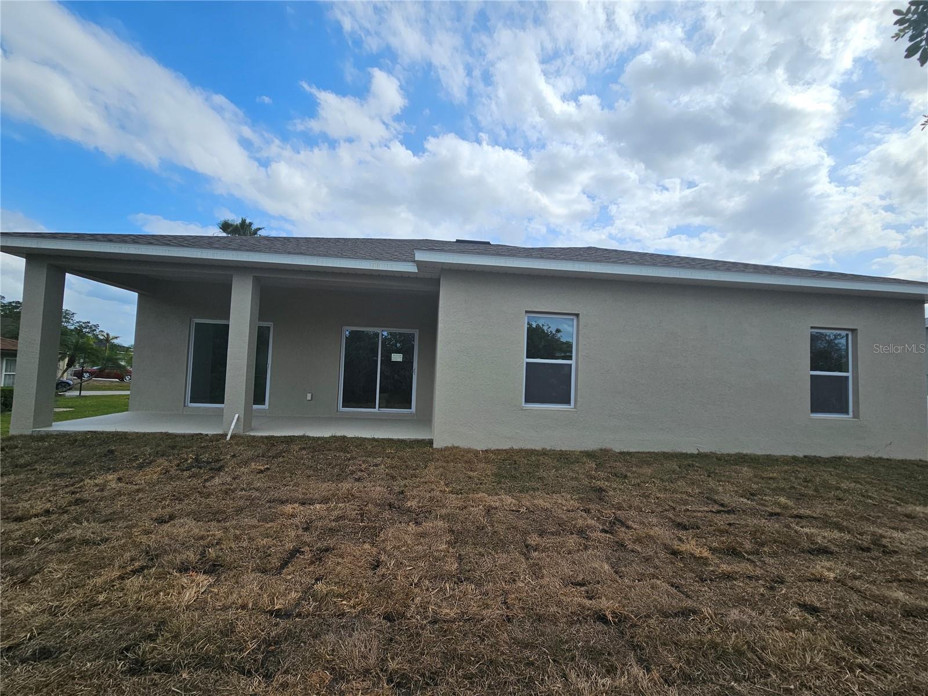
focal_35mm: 13
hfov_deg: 106.2
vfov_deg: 89.9
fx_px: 349
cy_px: 348
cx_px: 464
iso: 50
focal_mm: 2.2
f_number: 2.2
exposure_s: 1/2456
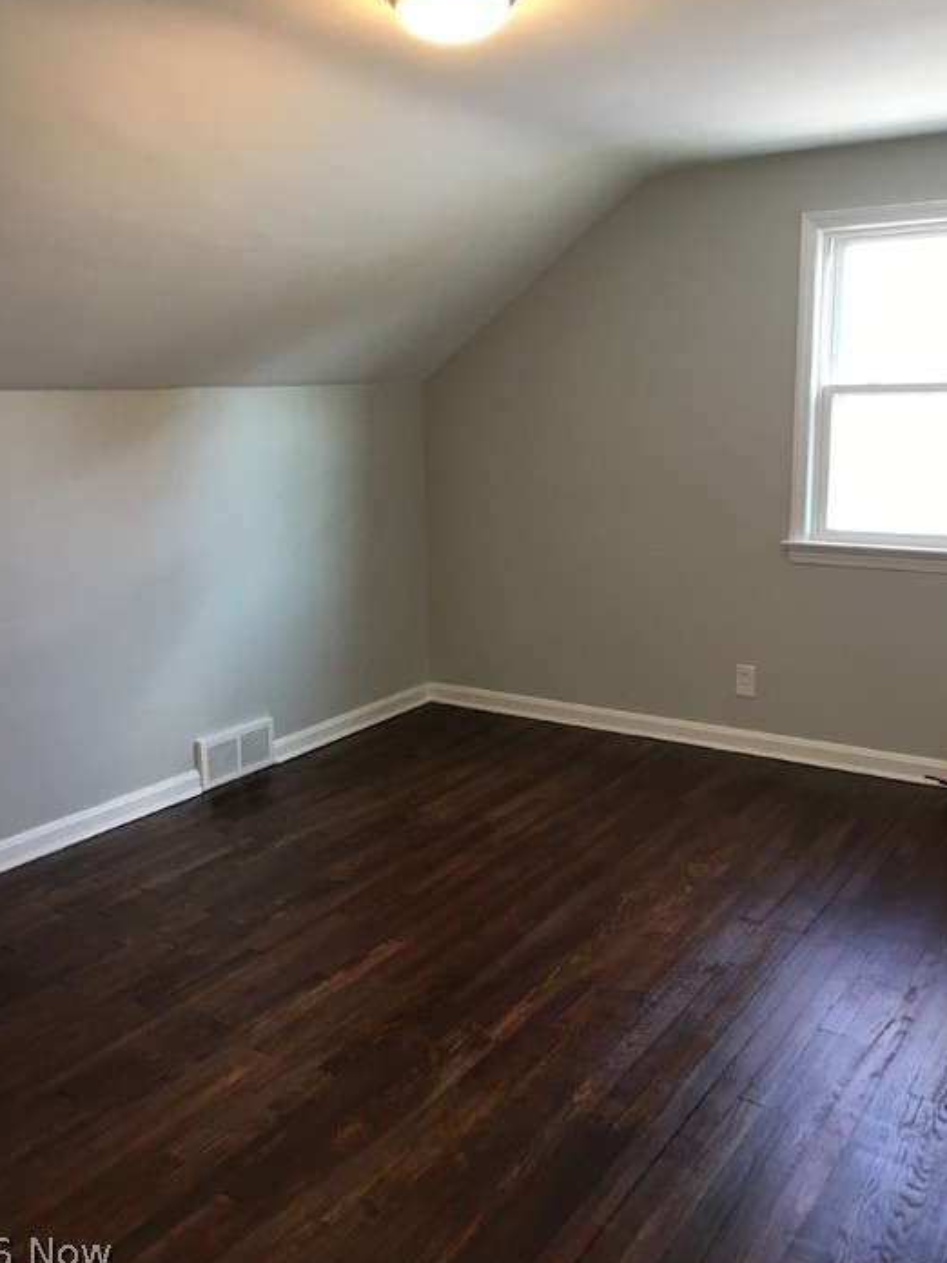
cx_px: 446
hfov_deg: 44.1
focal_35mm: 32
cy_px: 586
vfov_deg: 56.8
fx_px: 1167
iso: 80
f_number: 2.2
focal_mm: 4.15
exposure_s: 1/30
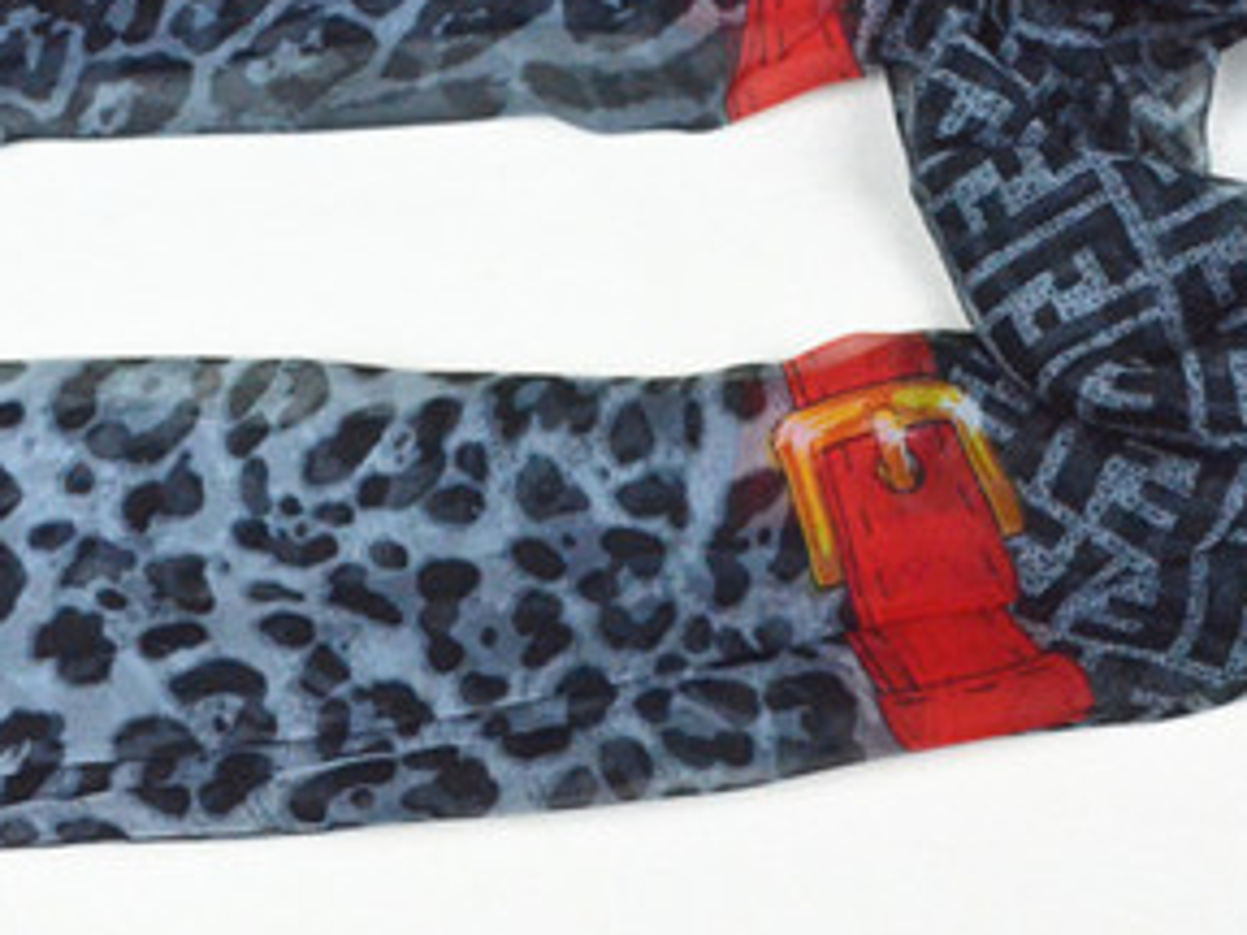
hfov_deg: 26.0
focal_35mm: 75
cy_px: 273
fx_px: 2702
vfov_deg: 19.5
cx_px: 654
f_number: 10
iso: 6400
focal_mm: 30
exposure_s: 1/400
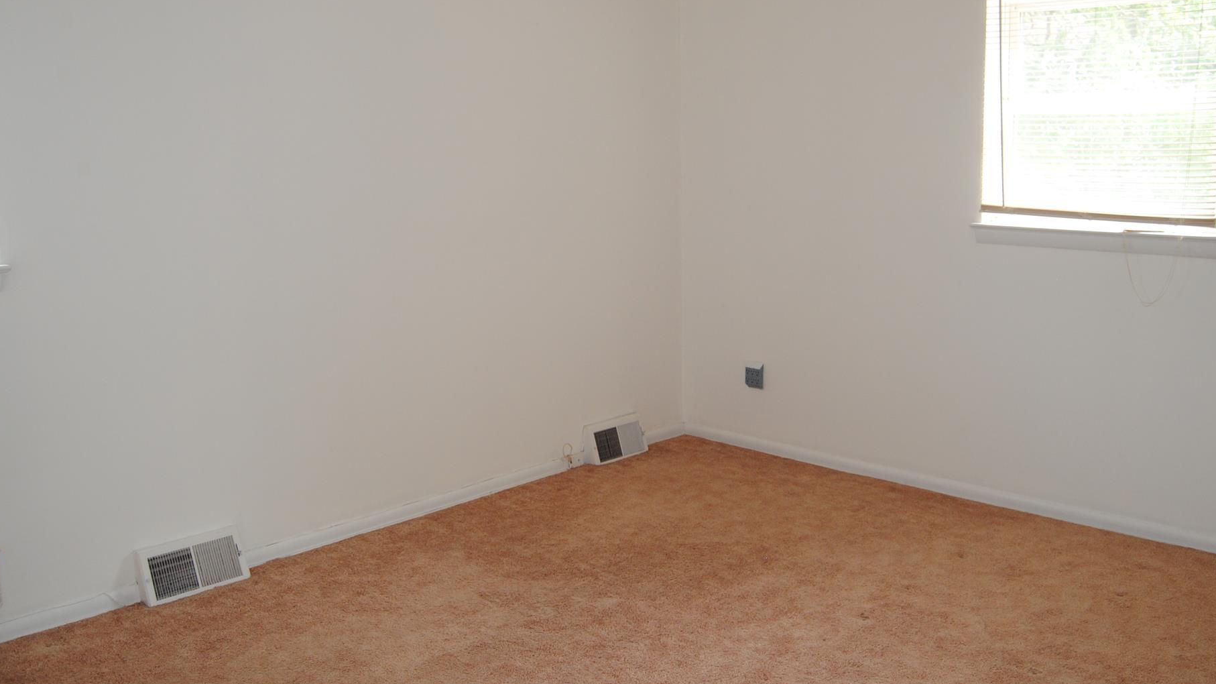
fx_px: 1032
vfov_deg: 36.6
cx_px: 627
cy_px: 296
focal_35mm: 32
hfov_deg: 61.0
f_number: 4
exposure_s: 1/60
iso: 400
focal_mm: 18
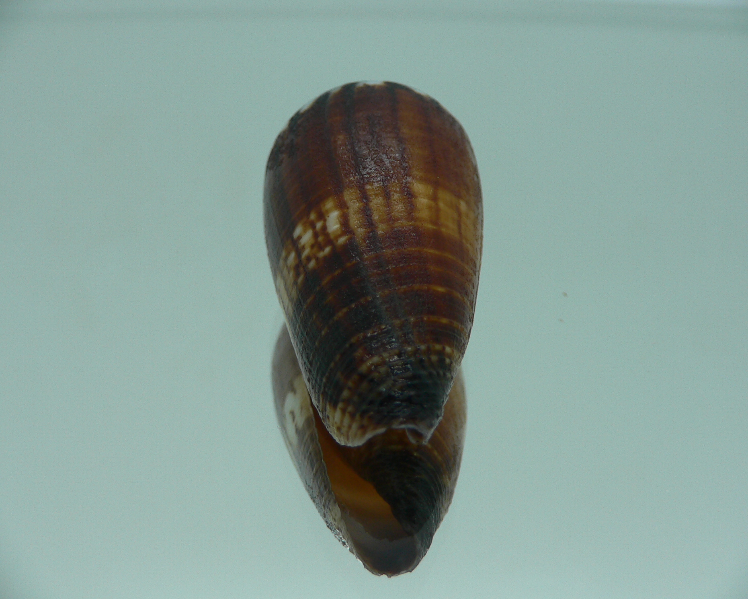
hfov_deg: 49.1
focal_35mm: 37
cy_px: 296
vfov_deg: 40.1
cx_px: 373
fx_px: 819
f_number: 2.8
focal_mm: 4.6
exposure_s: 1/60
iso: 80
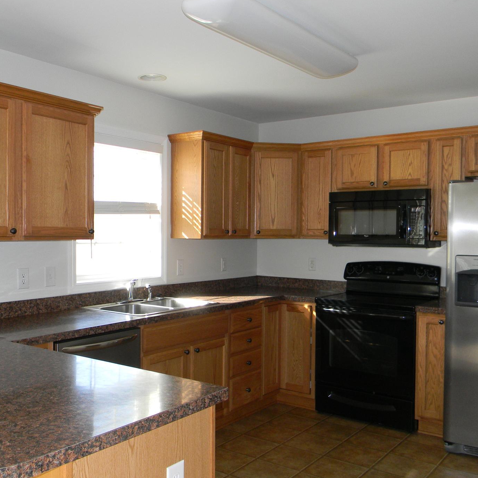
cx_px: 194
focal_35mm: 37
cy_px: 258
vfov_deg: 44.9
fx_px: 578
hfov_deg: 44.7
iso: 123
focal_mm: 5
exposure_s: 1/30
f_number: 3.5
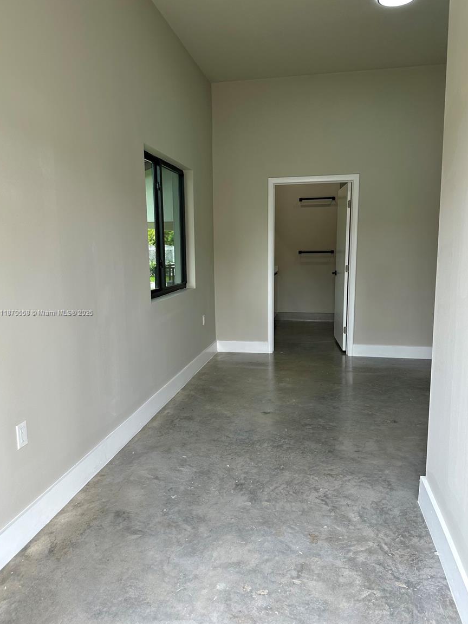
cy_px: 313
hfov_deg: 54.9
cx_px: 237
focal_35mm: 25
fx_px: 451
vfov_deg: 69.4
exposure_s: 1/201
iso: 80
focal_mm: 6.86
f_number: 1.78
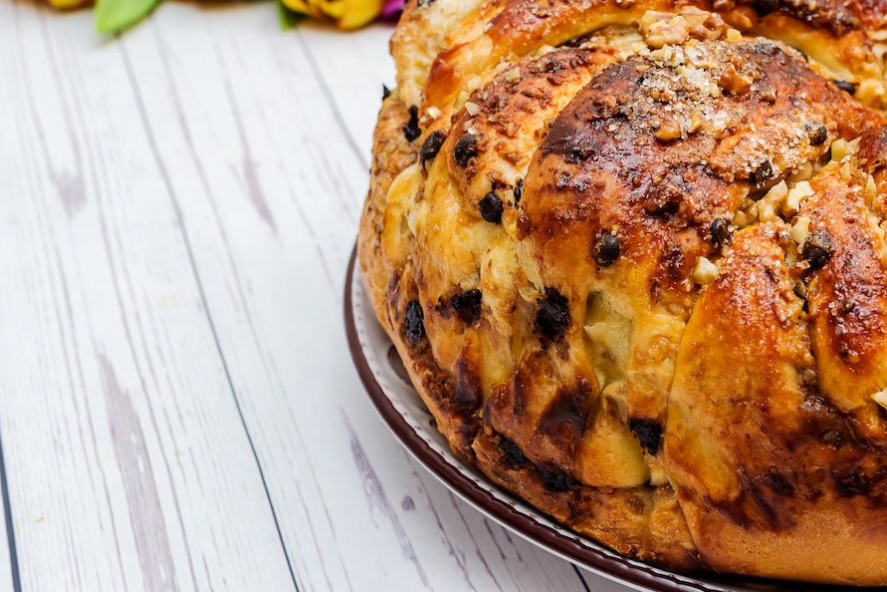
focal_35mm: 71
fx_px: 1741
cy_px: 218
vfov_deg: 19.2
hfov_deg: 28.6
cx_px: 473
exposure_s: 1/125
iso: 200
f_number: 7.1
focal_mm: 35
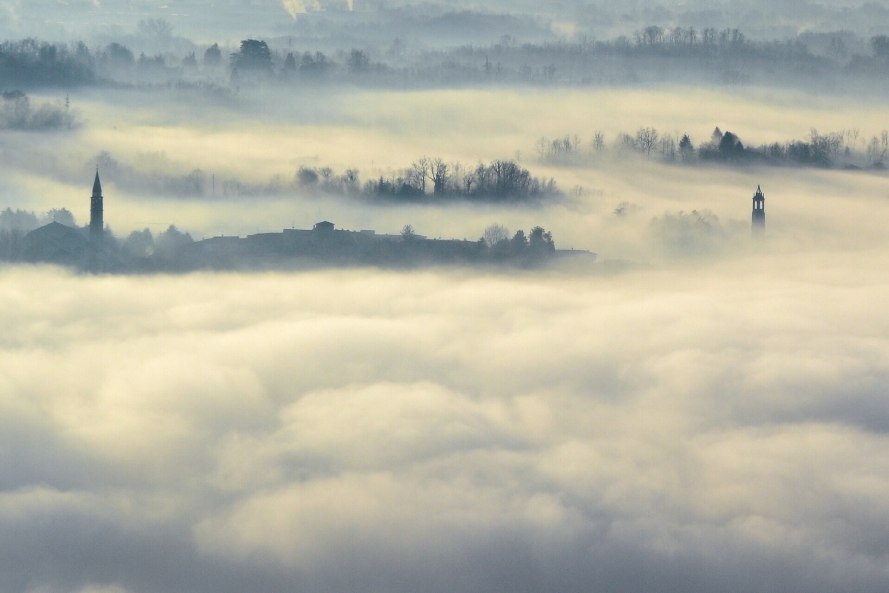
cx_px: 444
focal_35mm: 82
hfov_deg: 24.6
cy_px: 296
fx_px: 2037
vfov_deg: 16.6
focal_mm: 55
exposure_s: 1/500
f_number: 11
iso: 250
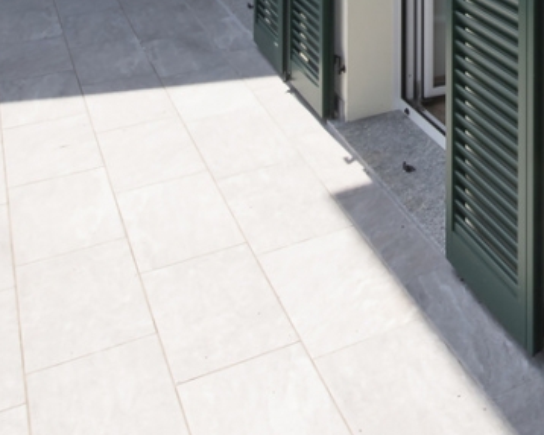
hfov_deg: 28.2
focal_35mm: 59
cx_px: 638
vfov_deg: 20.1
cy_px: -305
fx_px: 949
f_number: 11
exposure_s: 1/250
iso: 280
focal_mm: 15
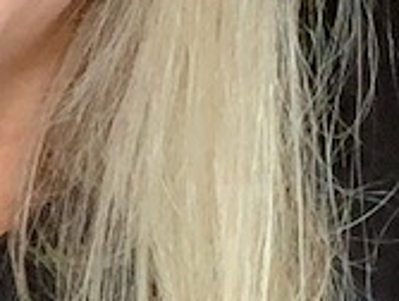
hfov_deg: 8.0
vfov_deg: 6.0
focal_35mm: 245
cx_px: 2
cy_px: -105
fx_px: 2830
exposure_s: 1/120
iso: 100
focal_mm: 2.87
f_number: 2.2
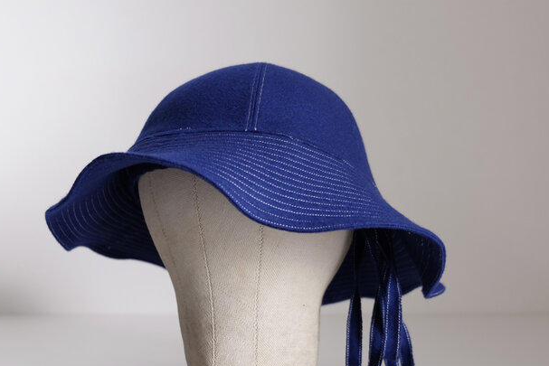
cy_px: 217
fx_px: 747
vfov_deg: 27.5
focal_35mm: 49
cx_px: 191
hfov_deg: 39.9
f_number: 3.2
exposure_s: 1/34
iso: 320
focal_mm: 20.5
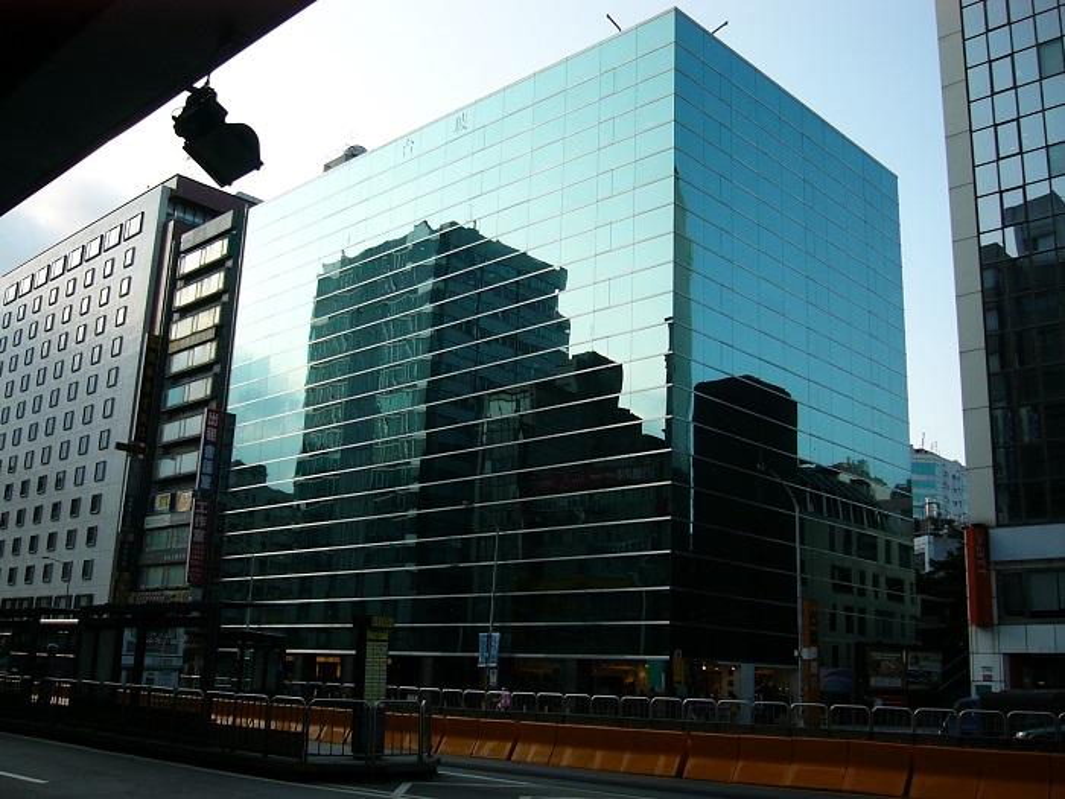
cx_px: 532
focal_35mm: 35
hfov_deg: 52.6
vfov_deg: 40.7
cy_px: 400
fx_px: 1077
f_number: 2.8
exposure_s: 1/500
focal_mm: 5.8
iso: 50
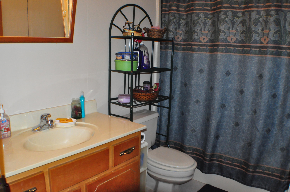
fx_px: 290
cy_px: 96
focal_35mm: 36
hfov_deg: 53.2
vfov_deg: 36.8
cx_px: 145
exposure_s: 1/60
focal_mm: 24
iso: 3200
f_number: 8
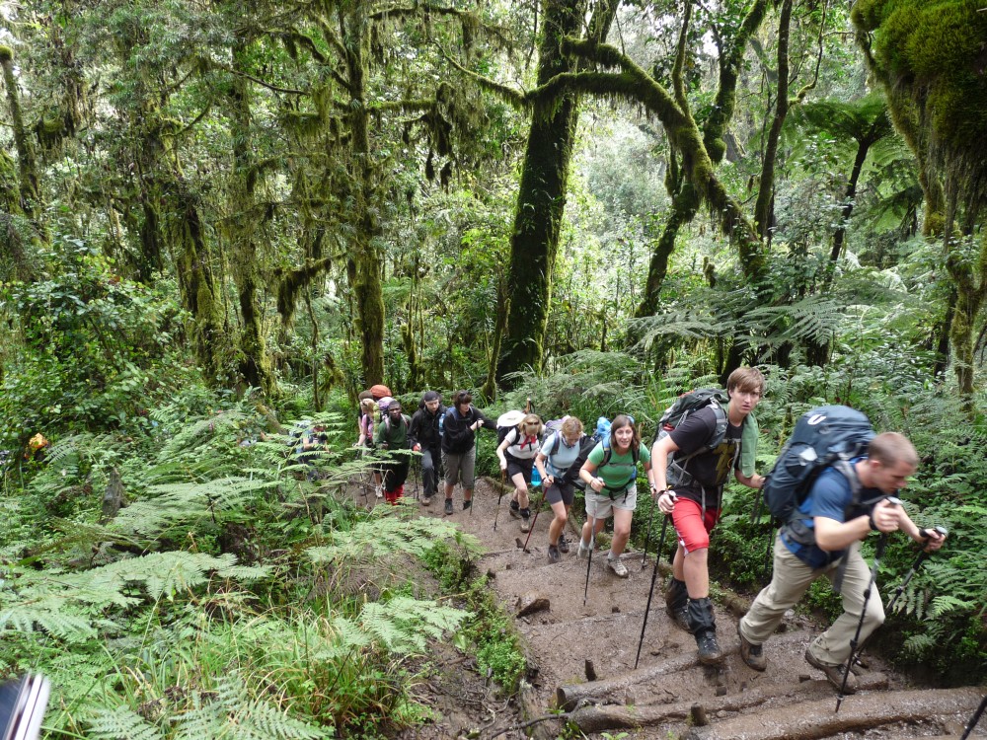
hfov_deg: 65.3
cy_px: 370
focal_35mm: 27
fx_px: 770
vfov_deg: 51.4
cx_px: 494
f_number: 2.8
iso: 100
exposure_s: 1/40
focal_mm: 4.8
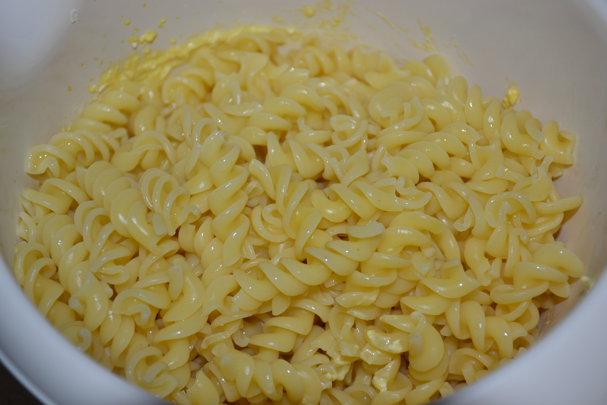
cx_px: 304
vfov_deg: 18.2
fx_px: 1264
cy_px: 202
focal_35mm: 75
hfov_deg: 27.0
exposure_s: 1/60
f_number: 4.8
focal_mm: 50
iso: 320
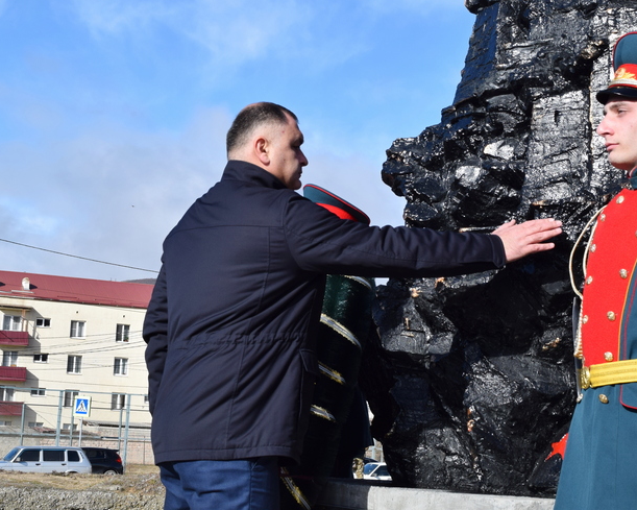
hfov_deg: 31.9
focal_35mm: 59
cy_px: 237
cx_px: 351
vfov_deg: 25.8
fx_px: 1112
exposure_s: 1/400
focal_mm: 32
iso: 200
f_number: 10
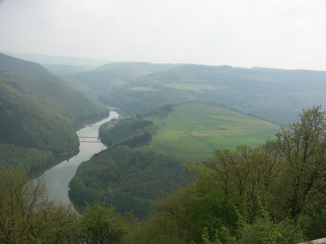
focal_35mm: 44
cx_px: 163
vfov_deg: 32.9
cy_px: 122
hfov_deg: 42.9
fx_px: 414
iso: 64
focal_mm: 11.39
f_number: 7.1
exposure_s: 1/250
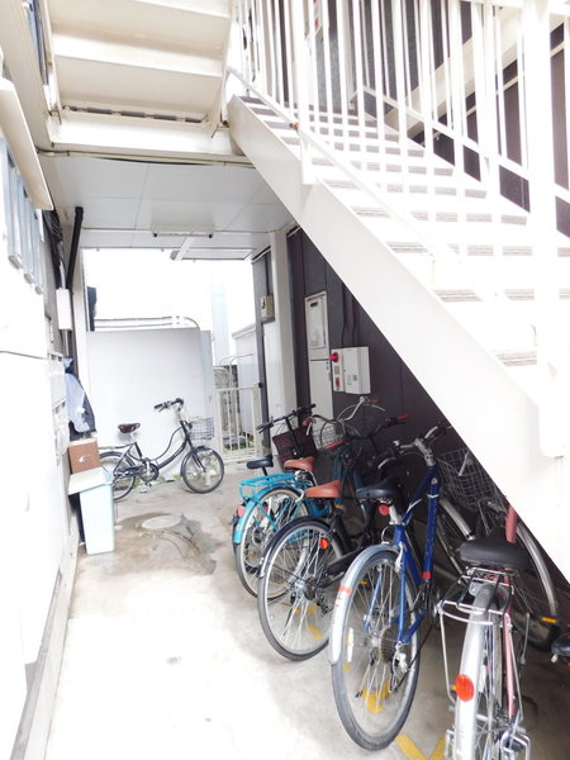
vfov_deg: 73.9
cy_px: 380
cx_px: 285
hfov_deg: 58.9
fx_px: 505
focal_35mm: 23
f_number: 3
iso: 125
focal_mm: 4
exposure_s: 1/50
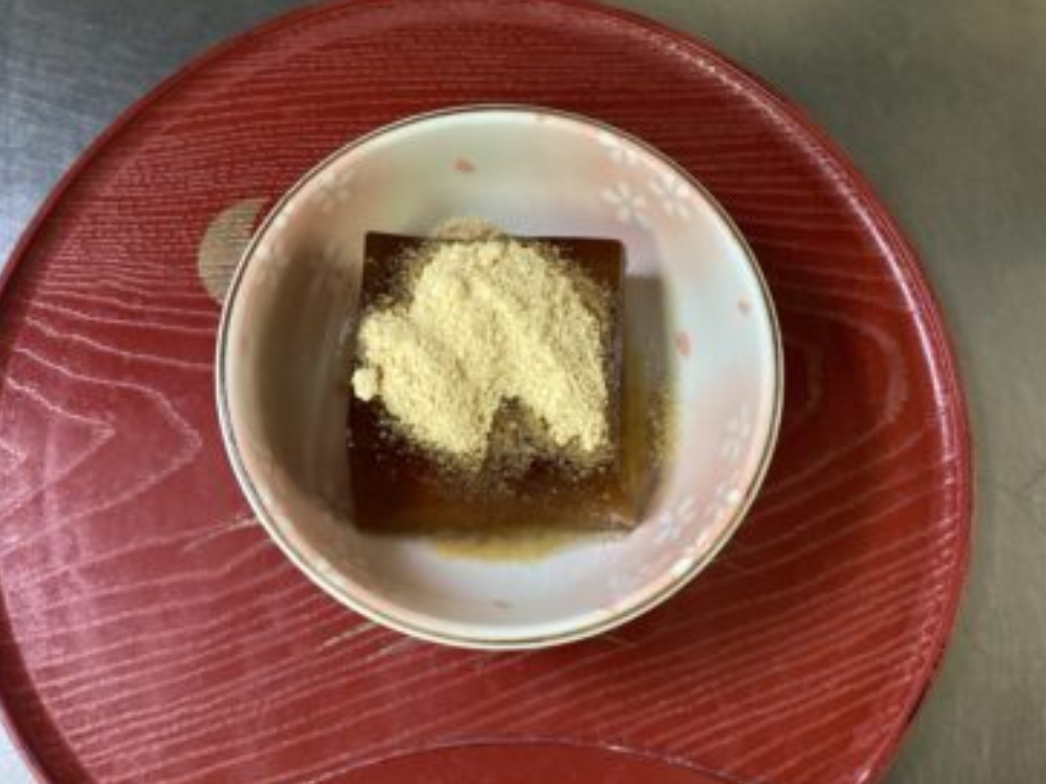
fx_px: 967
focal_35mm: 32
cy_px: 391
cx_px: 517
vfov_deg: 44.1
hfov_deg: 56.8
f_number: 2.4
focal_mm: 3.3
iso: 320
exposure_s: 1/60
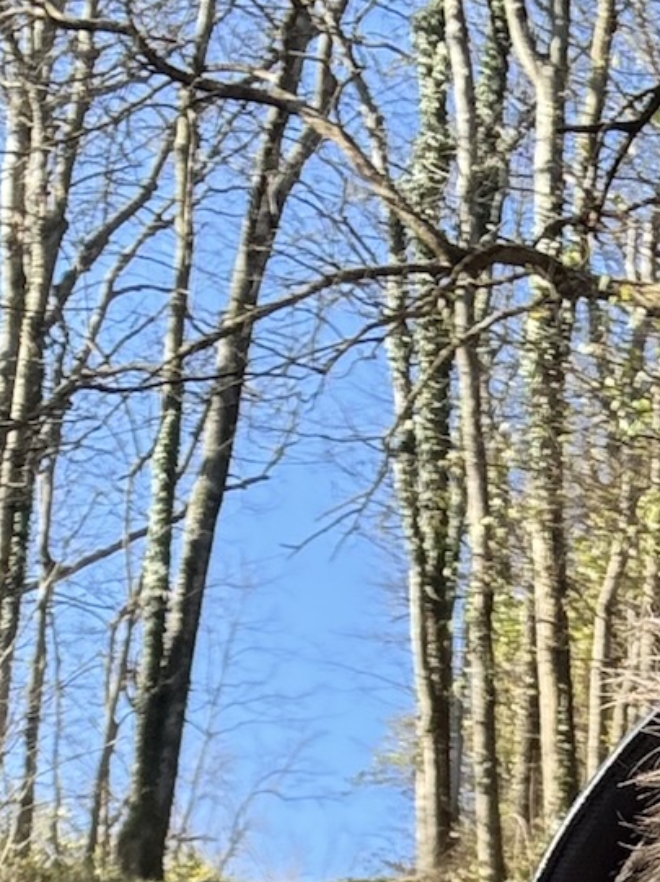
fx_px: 2825
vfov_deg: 16.0
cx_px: 494
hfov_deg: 13.3
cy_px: 1378
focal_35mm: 111
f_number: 1.9
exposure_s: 1/363
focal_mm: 2.69
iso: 25
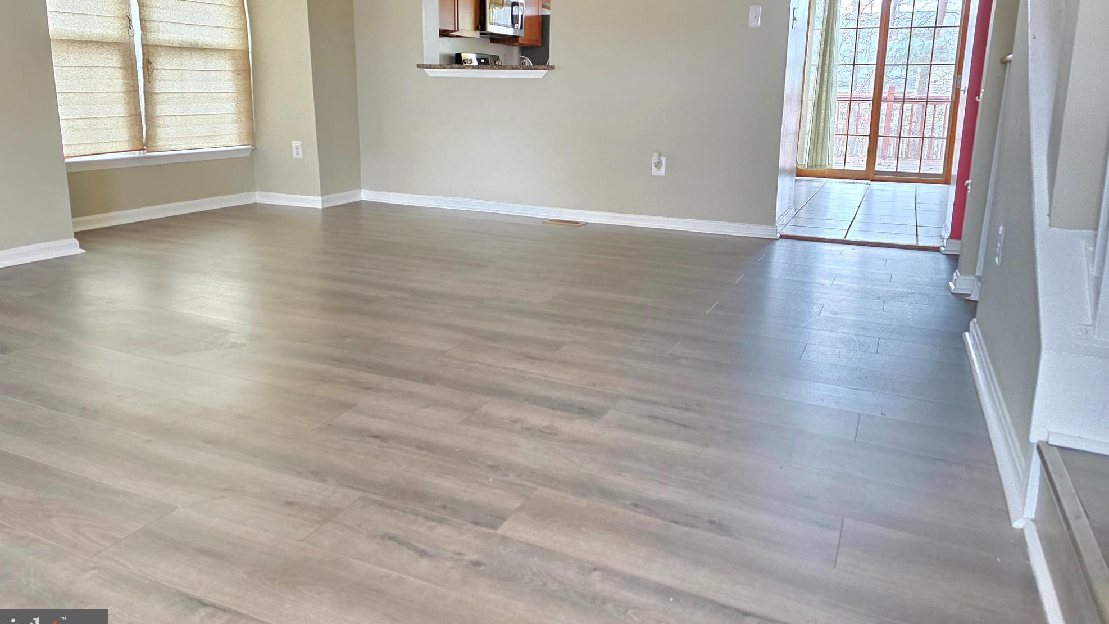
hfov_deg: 71.9
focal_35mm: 26
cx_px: 543
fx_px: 765
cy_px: 223
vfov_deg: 43.9
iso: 2000
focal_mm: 6.3
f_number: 1.7
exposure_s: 1/120
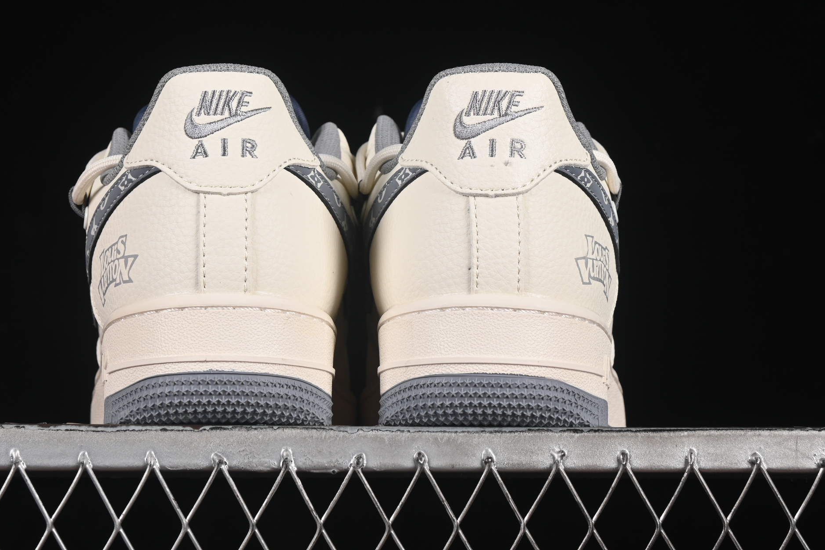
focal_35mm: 111
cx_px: 365
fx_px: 2544
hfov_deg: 18.4
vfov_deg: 12.3
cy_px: 171
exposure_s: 1/80
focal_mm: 50
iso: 160
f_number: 8
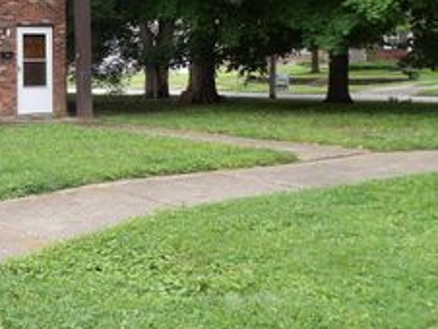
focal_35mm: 53
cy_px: 84
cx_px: -37
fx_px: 671
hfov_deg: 32.1
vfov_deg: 27.2
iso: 100
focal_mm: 4.3
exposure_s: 1/251
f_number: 3.2
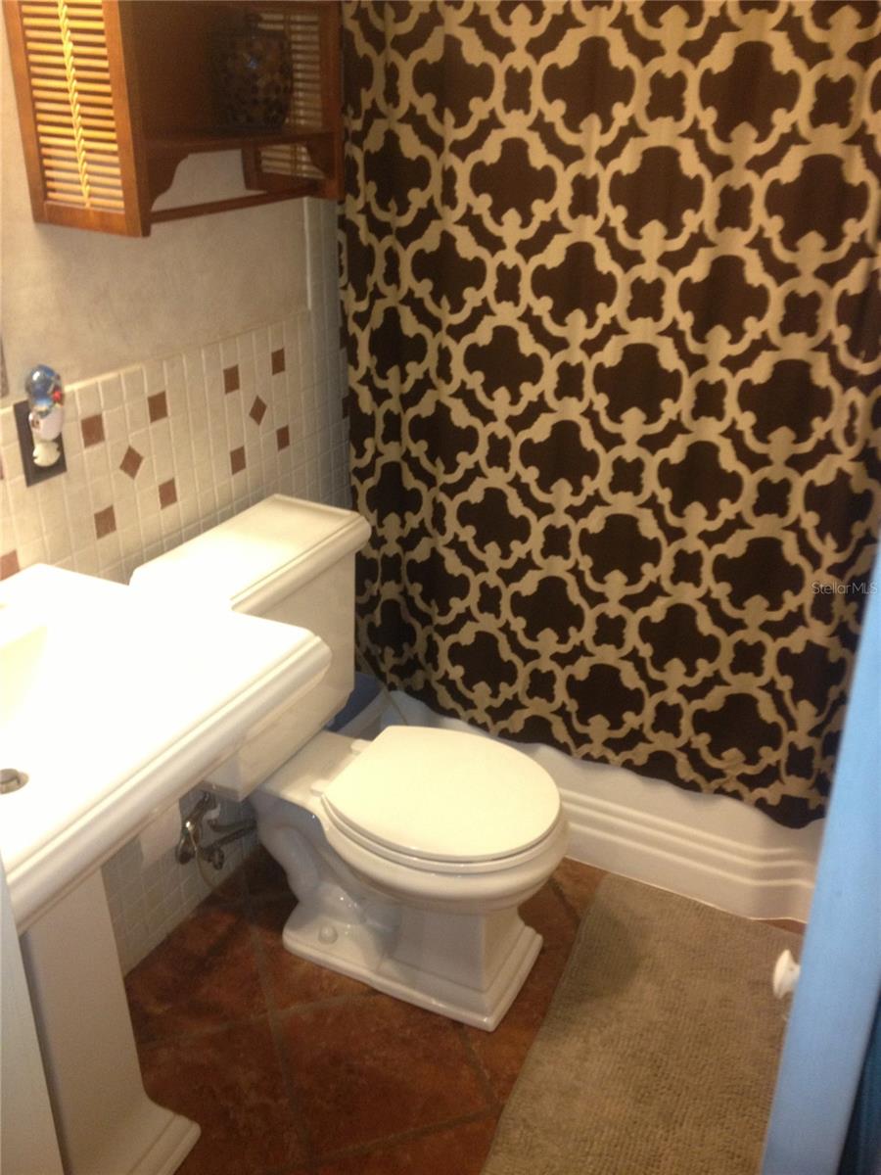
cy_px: 588
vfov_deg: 52.6
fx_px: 1188
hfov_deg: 40.7
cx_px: 440
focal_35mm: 35
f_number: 2.4
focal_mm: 4.28
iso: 200
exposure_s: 1/20
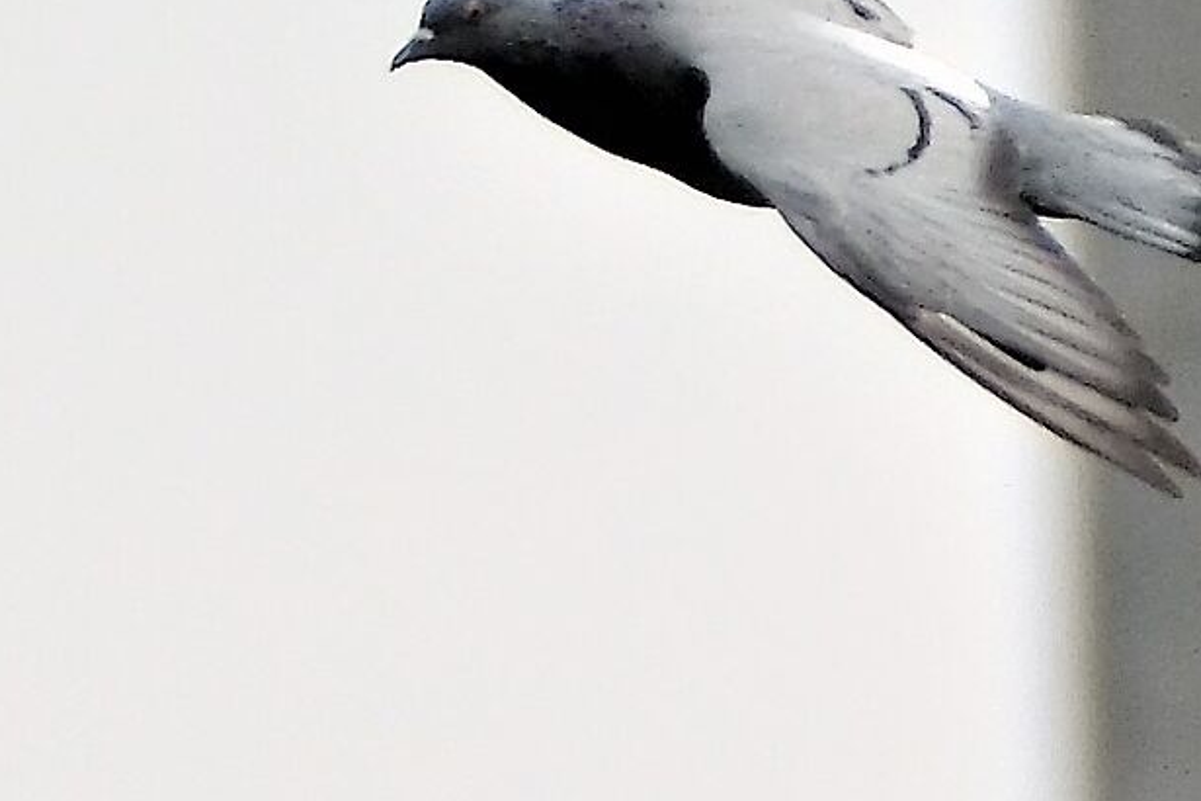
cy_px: -41
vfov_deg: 0.6
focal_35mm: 2457
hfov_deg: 0.8
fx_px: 81962
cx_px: 426
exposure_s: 1/850
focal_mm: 420
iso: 320
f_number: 8
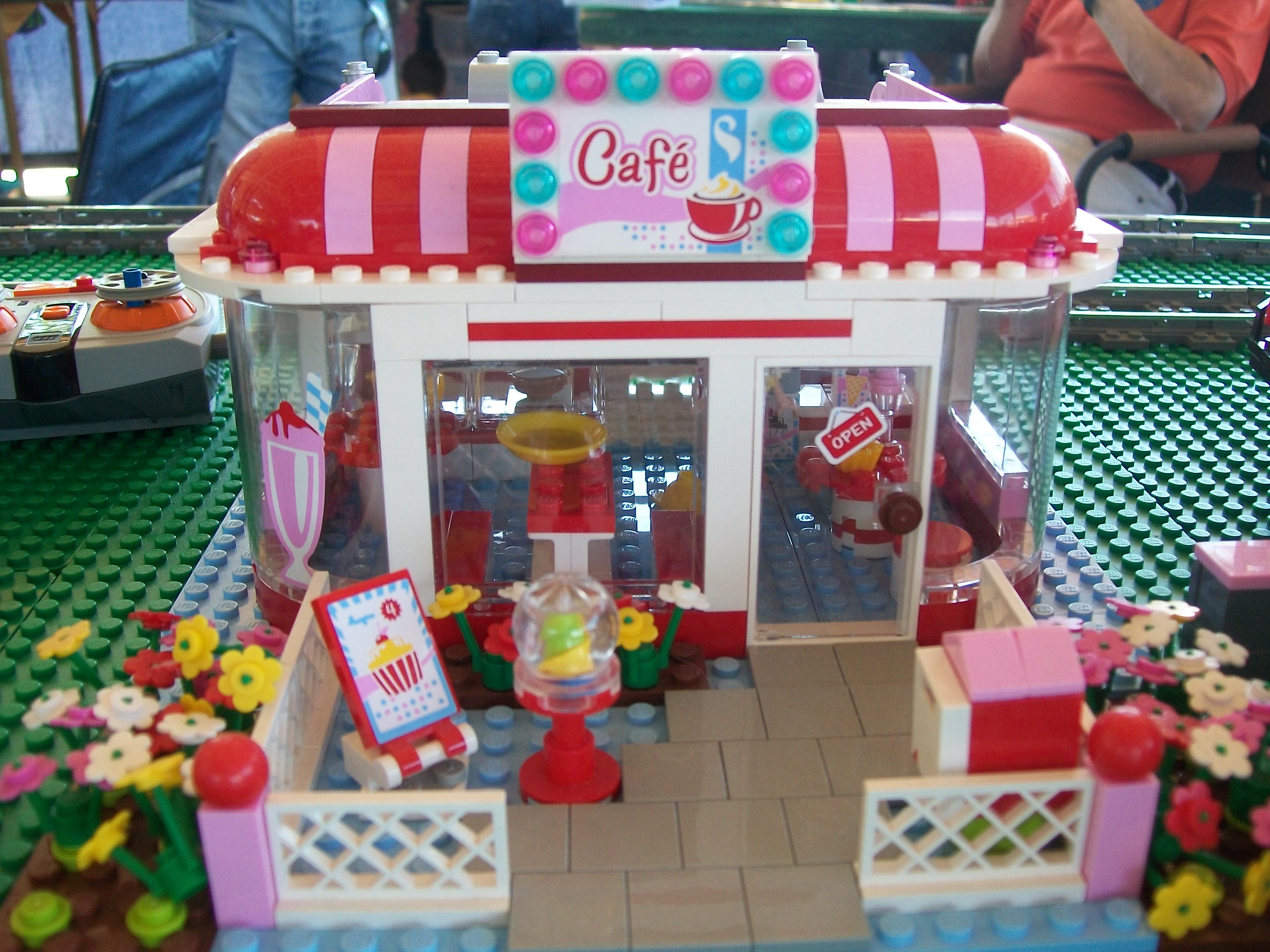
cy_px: 476
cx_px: 635
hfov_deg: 51.4
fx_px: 1321
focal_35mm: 36
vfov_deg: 39.7
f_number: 2.7
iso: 82
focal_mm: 6
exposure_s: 1/60
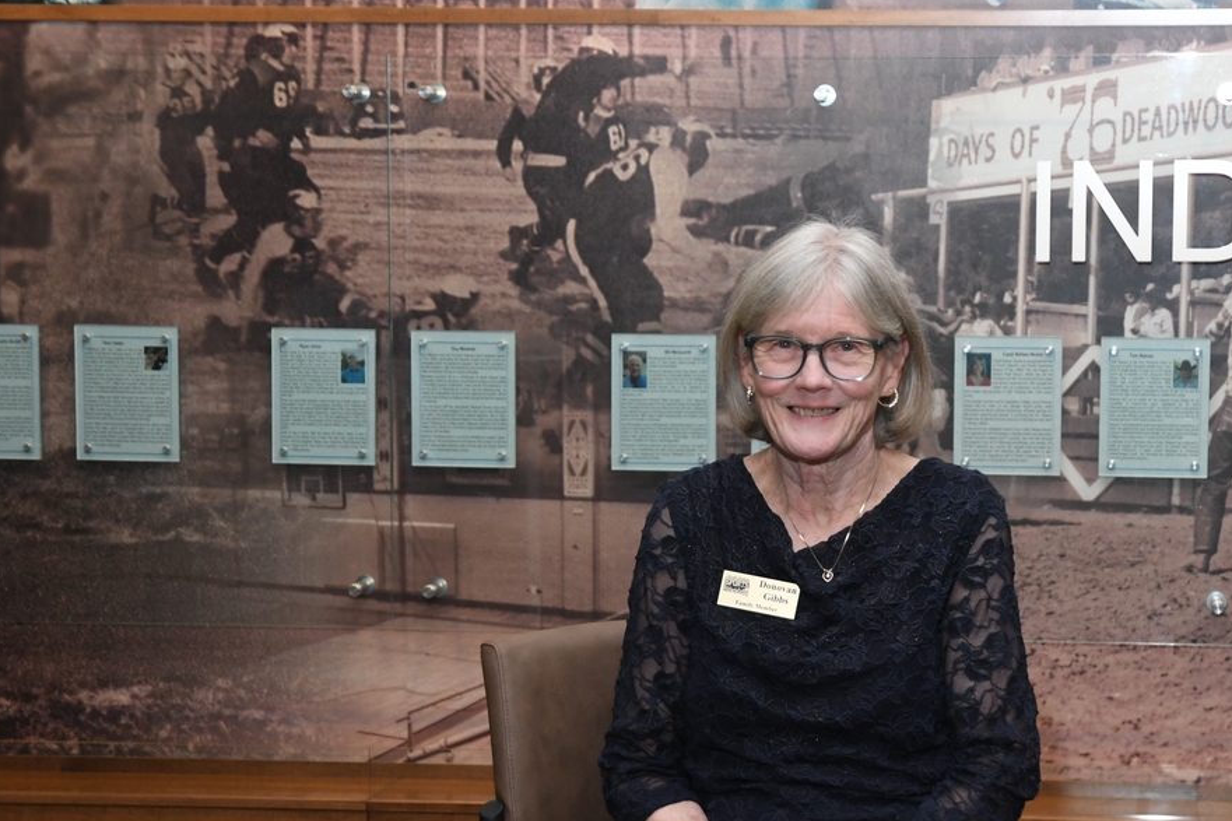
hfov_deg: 21.6
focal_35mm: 94
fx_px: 3216
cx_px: 789
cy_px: 487
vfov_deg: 14.5
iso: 1600
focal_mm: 46
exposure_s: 1/250
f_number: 5.6
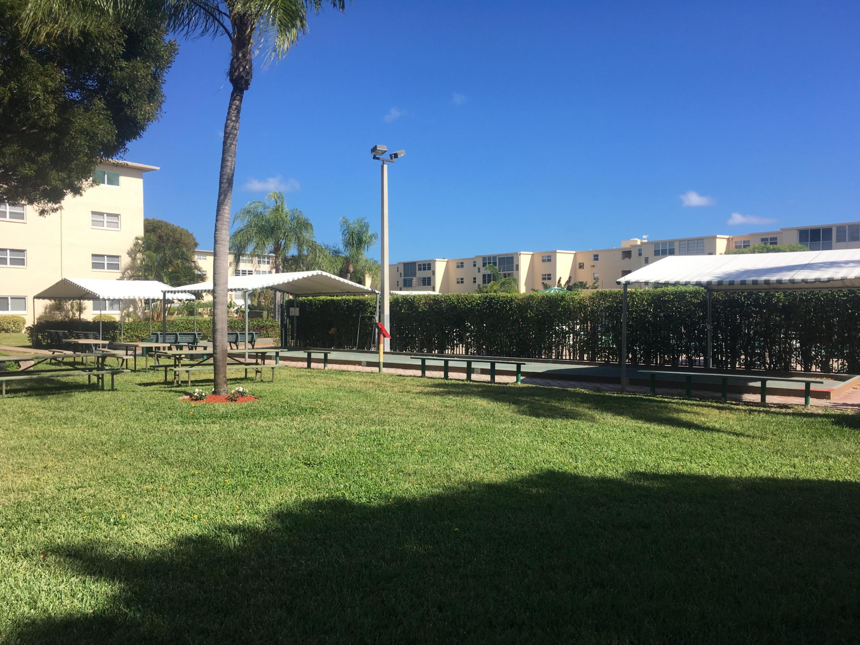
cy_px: 322
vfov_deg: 48.2
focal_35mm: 29
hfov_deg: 61.7
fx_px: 720
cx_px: 430
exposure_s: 1/1326
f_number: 2.2
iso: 25
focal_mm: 4.15
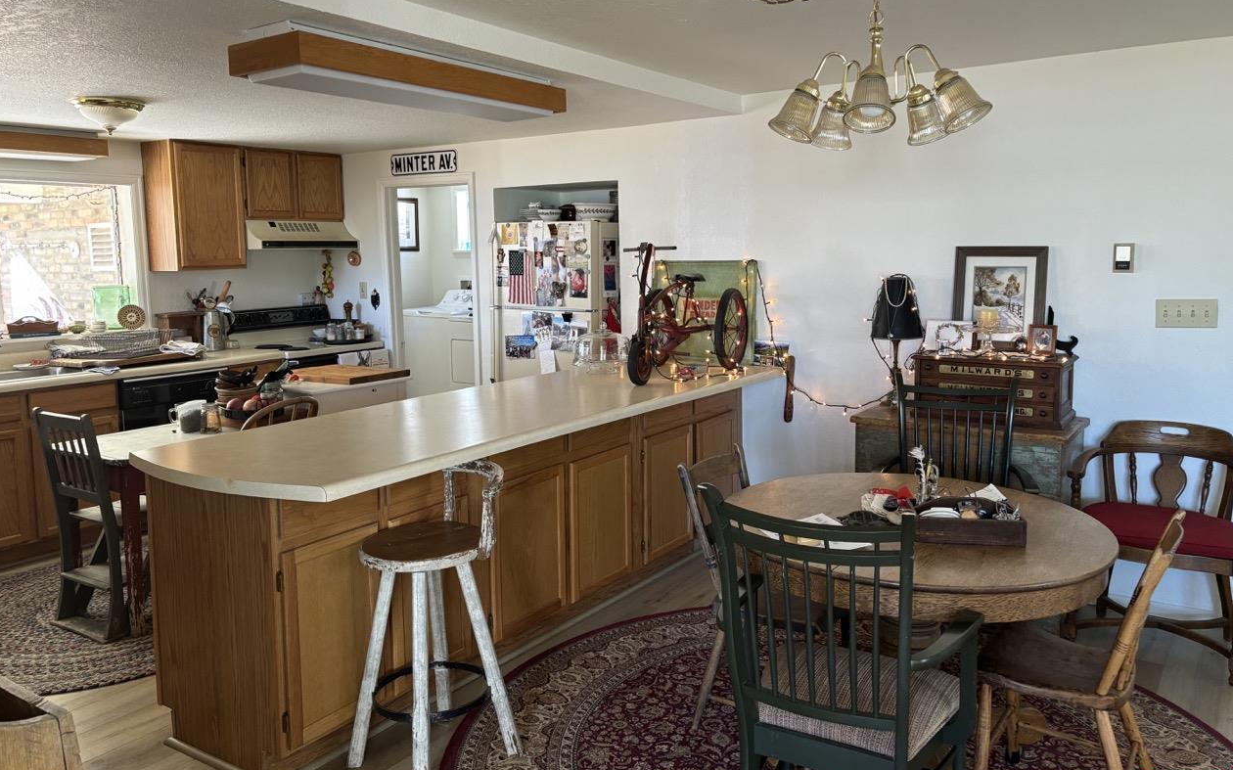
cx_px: 622
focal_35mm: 28
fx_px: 941
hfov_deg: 66.5
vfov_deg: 44.4
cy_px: 325
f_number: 1.6
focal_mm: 5.96
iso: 125
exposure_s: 1/60
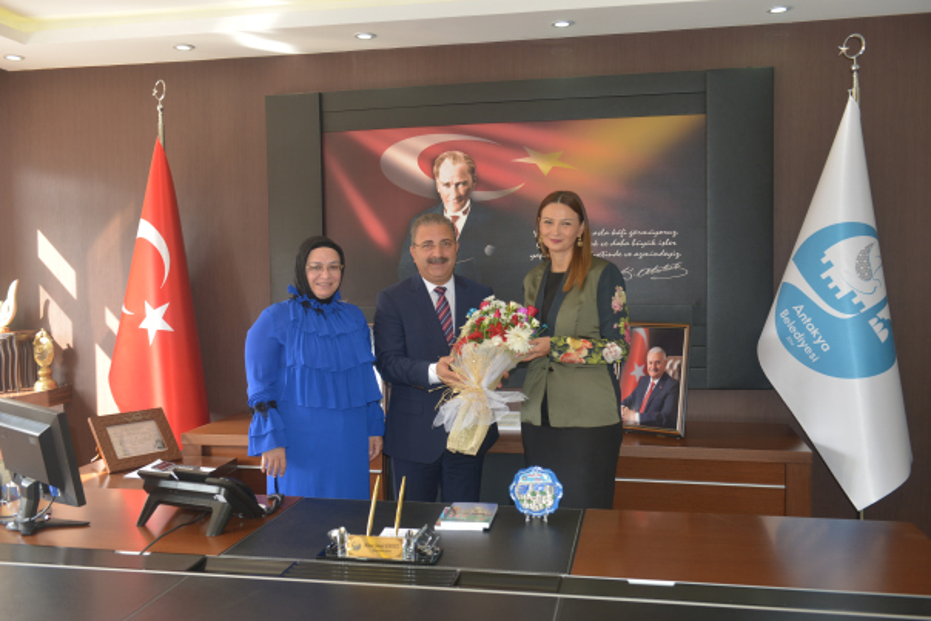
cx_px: 466
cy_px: 310
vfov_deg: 38.9
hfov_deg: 55.8
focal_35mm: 34
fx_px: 879
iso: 320
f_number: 4
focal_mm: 34
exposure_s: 1/60
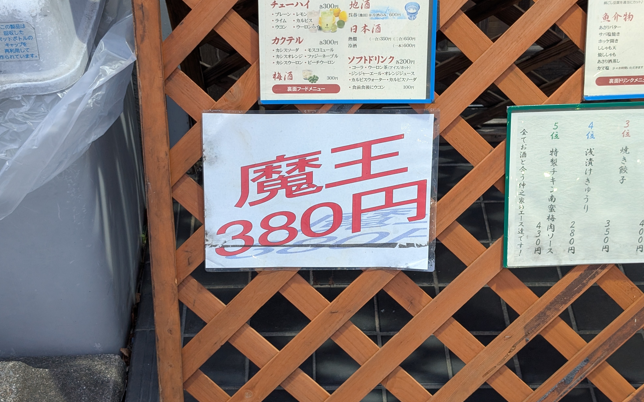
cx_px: 314
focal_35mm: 54
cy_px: 190
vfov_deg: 24.0
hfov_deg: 37.5
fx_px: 948
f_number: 1.68
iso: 78
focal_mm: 6.9
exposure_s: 1/24.1
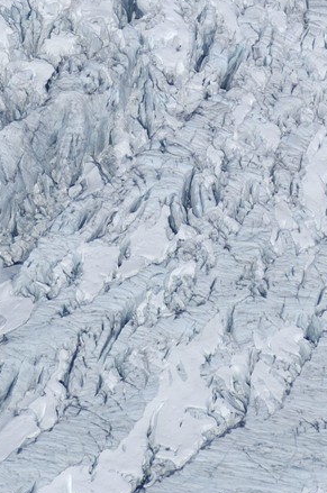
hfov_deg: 3.6
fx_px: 5239
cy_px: -374
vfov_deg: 5.3
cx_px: 230
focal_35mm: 383
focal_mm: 70
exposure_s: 1/1600
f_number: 7.1
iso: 100
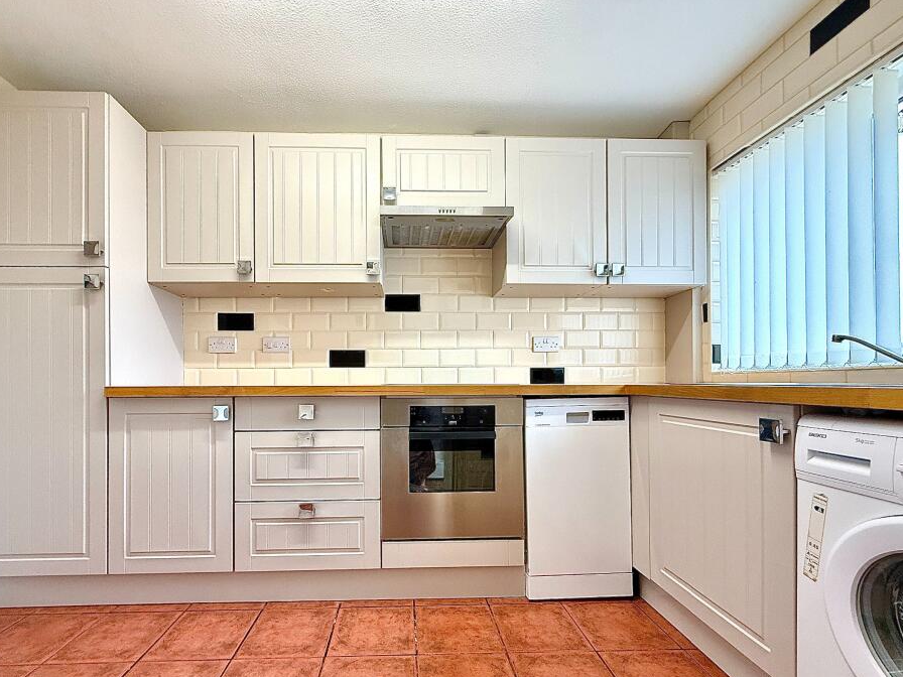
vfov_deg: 77.7
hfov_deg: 94.4
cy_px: 383
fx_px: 417
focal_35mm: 16
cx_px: 421
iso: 160
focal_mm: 2.22
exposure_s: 1/100
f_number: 2.2
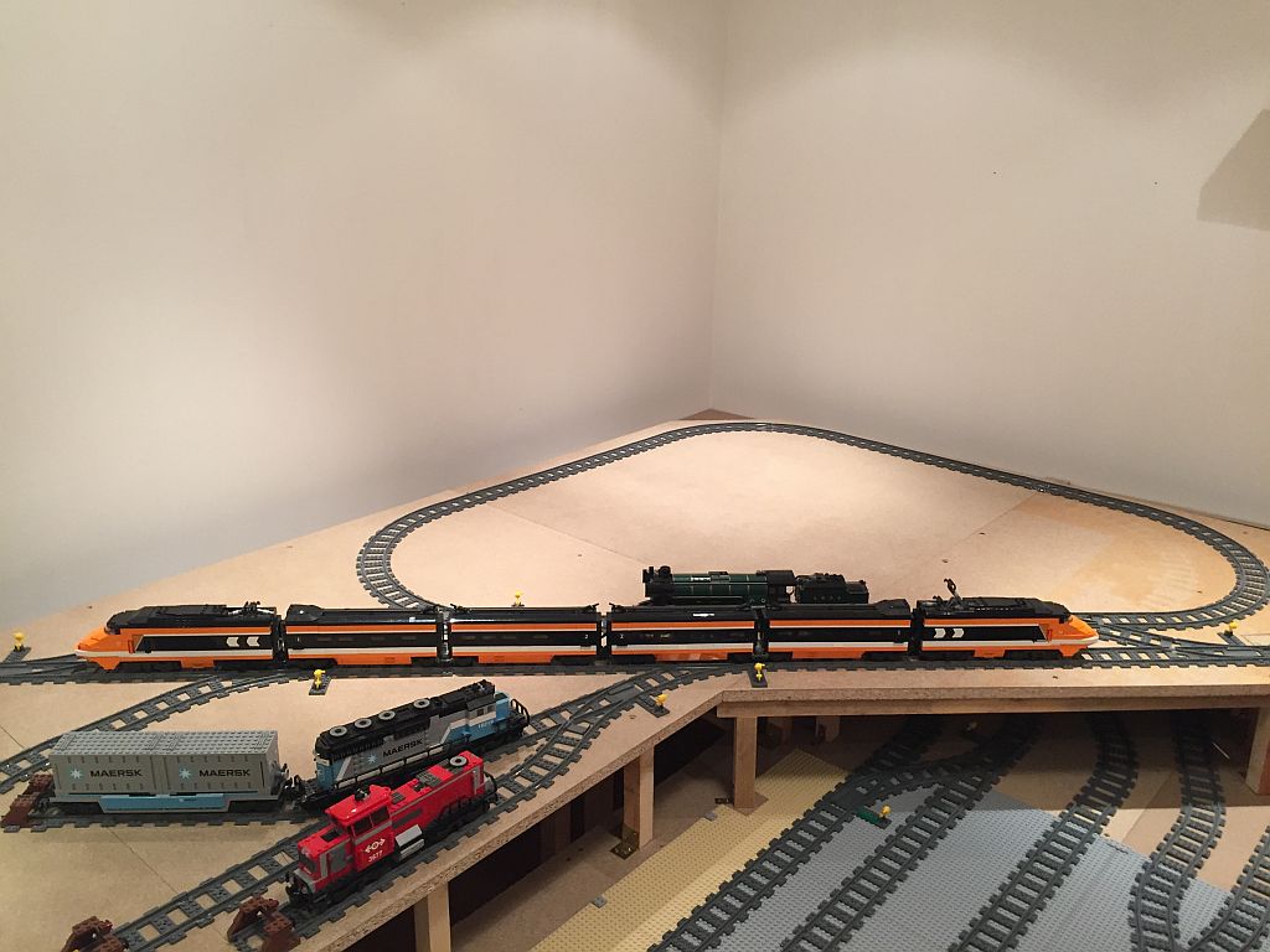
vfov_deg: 48.2
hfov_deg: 61.7
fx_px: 1064
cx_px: 635
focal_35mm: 29
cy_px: 476
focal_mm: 4.15
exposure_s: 1/33
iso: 160
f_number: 2.2
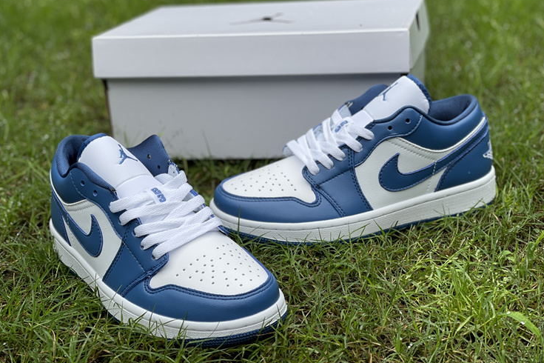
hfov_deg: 30.1
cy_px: 159
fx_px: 1012
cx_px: 272
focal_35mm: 67
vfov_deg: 20.3
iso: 20
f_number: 2.2
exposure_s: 1/152
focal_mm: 7.5
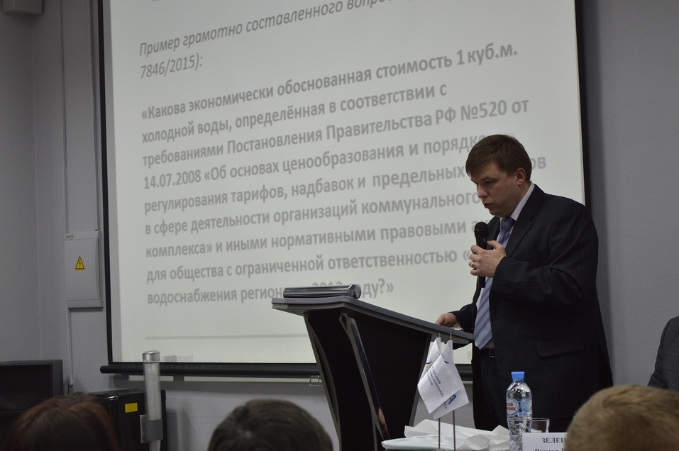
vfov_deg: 17.5
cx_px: 340
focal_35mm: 78
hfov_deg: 26.0
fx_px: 1470
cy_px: 226
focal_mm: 52
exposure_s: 1/30
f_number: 5.6
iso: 400
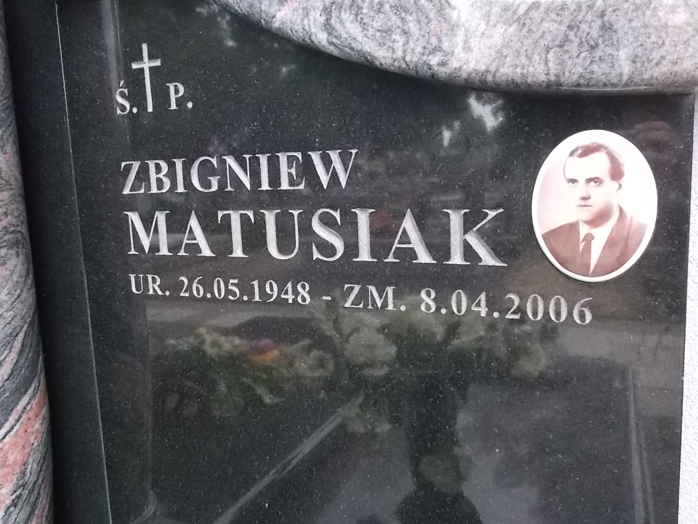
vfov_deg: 48.2
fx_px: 585
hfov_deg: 61.7
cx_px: 346
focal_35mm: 29
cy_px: 241
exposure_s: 1/200
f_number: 3.2
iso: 400
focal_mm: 4.6
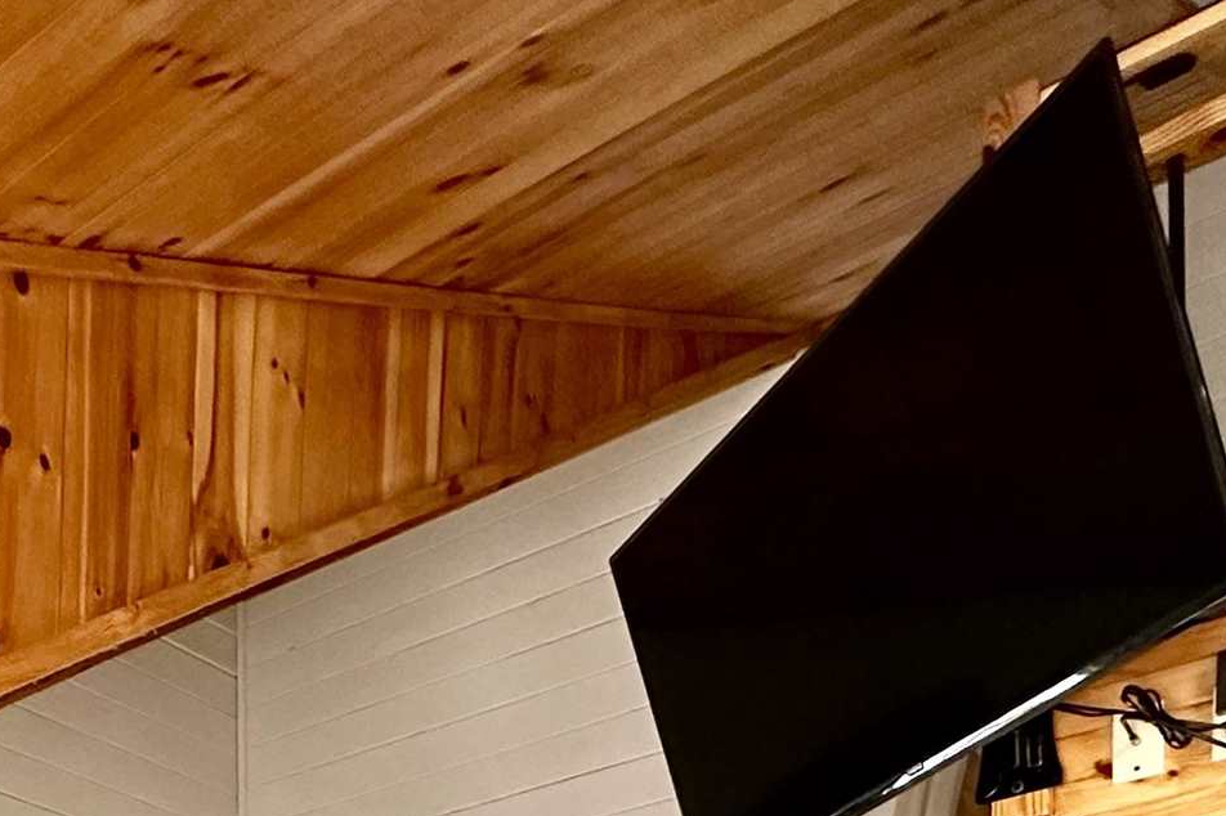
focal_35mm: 47
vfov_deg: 20.9
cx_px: 107
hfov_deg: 38.8
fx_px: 1600
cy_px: 1421
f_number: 2.2
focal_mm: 2.22
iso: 250
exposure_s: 1/60
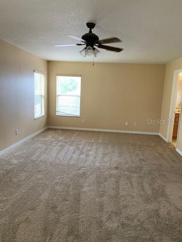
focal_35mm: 26
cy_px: 121
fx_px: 182
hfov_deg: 53.1
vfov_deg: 67.3
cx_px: 91
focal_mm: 4.25
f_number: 1.8
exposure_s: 1/60
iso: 125
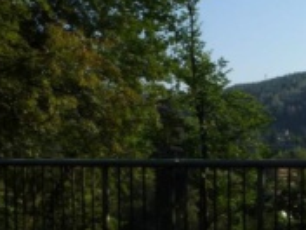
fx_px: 601
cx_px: 407
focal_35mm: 68
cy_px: 142
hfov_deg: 24.6
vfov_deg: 21.6
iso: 100
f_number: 4
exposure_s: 1/800
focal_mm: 4.3
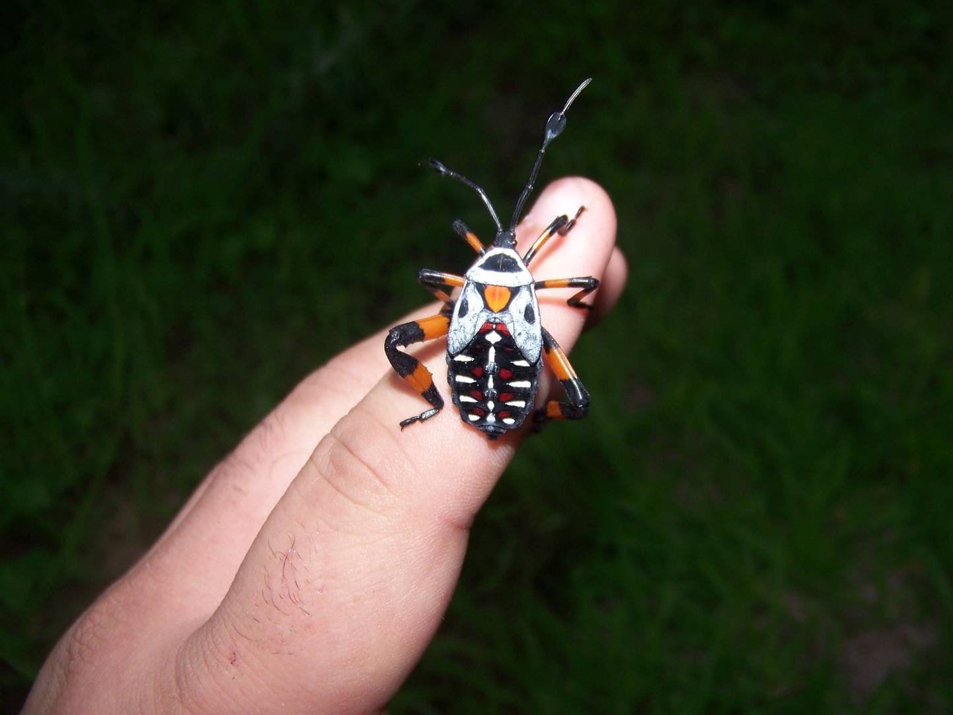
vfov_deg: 36.0
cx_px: 529
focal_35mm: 40
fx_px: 1101
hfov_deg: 46.7
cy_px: 366
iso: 64
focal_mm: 5.85
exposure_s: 1/30
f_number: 2.8
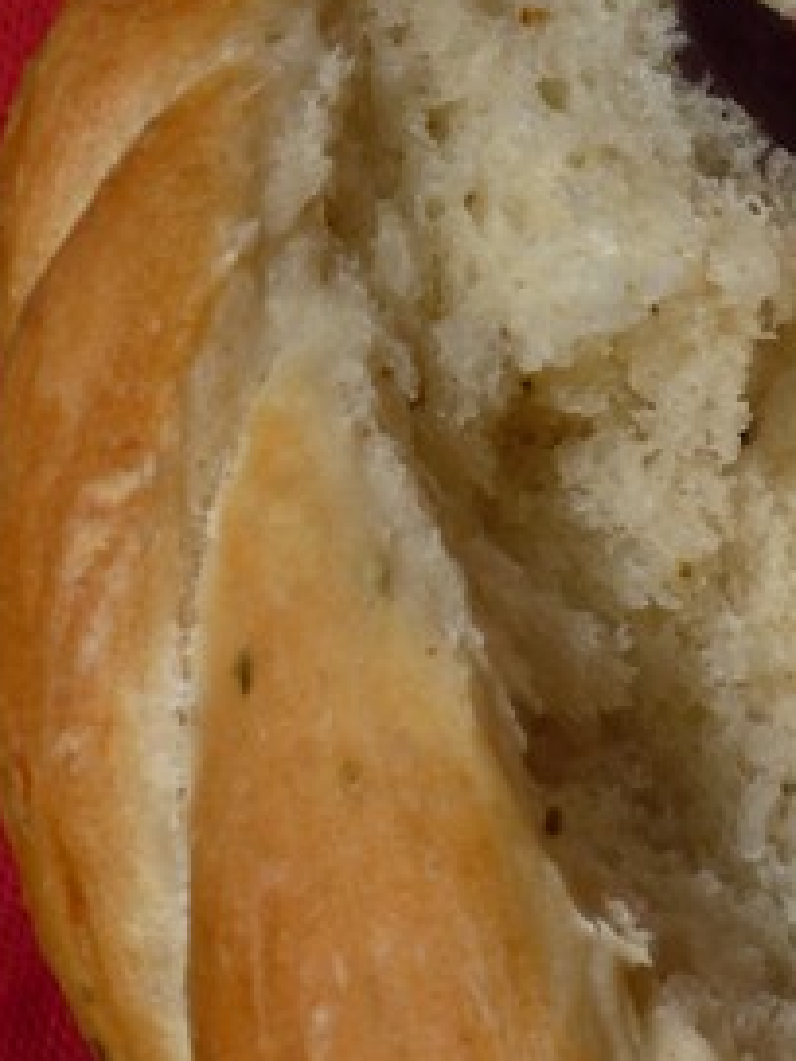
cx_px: 741
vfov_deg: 11.5
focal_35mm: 172
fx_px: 5274
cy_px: 616
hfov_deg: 8.6
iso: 100
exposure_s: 1/800
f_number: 8
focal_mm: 13.6
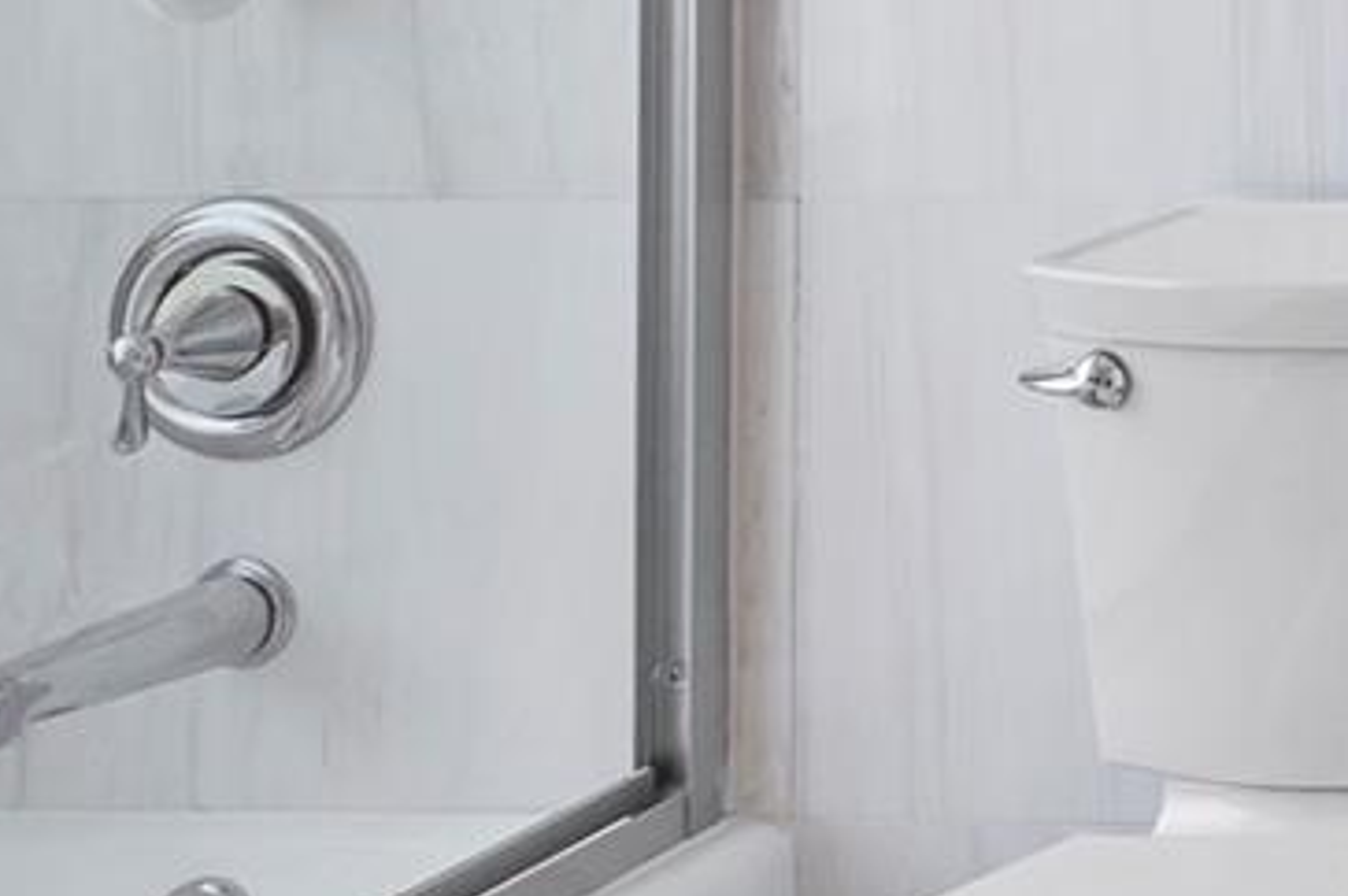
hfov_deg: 17.6
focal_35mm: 66
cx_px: 2870
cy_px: -400
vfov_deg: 18.5
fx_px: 2469
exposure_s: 1/13
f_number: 11
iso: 160
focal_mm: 10
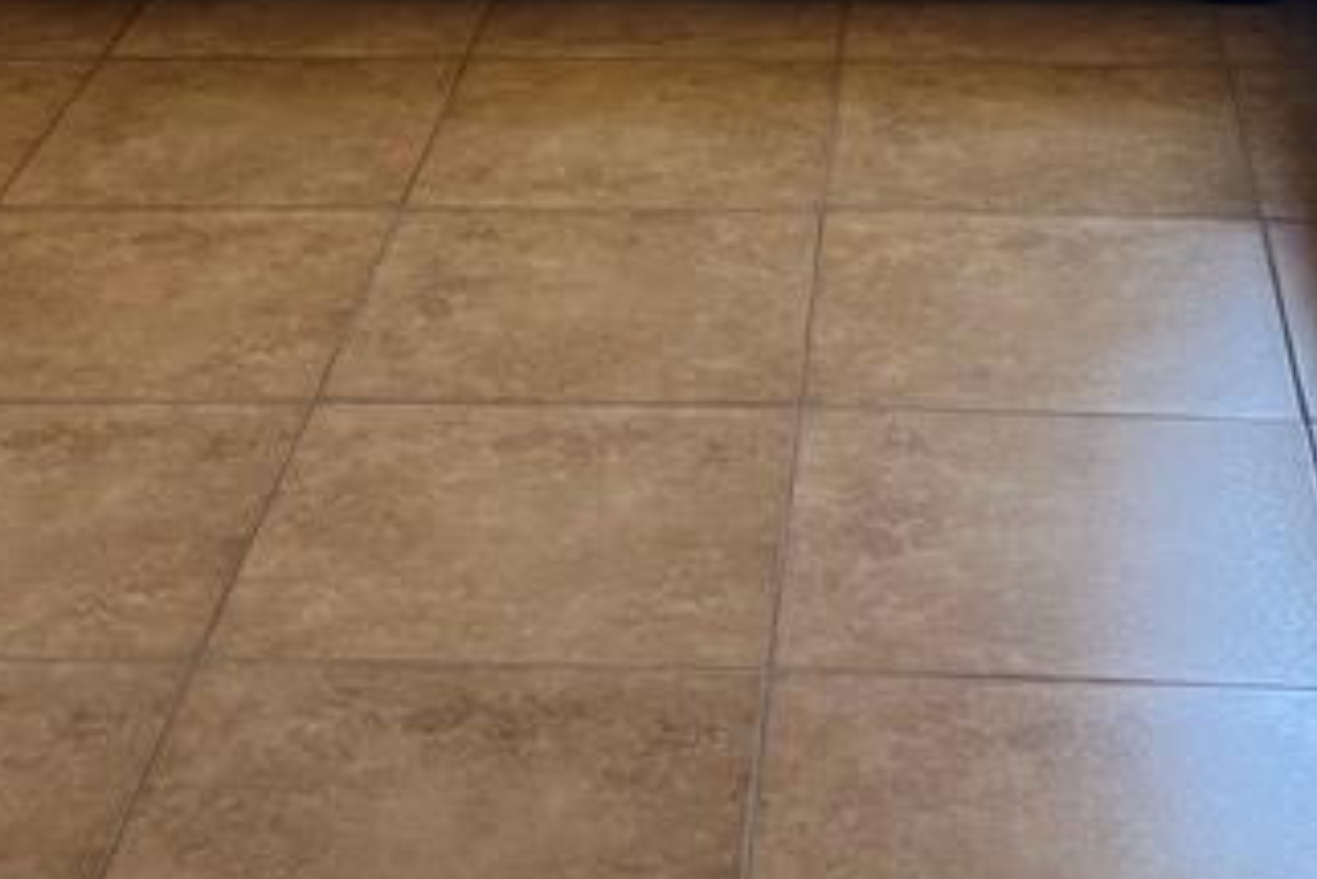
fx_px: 3147
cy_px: -258
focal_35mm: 86
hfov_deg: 23.6
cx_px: 630
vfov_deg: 15.2
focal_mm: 5.7
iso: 125
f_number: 1.5
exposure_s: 1/61
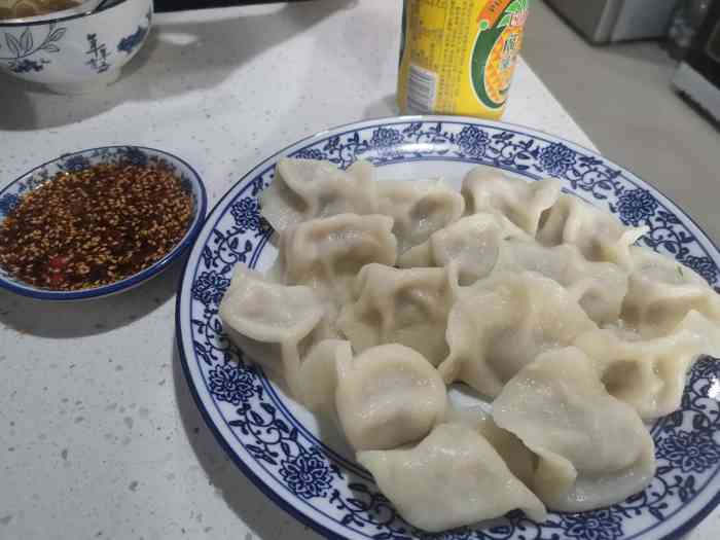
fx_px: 541
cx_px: 360
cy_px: 270
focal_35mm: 26
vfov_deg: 53.1
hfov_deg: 67.3
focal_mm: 4.75
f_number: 1.8
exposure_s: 1/100
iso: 320
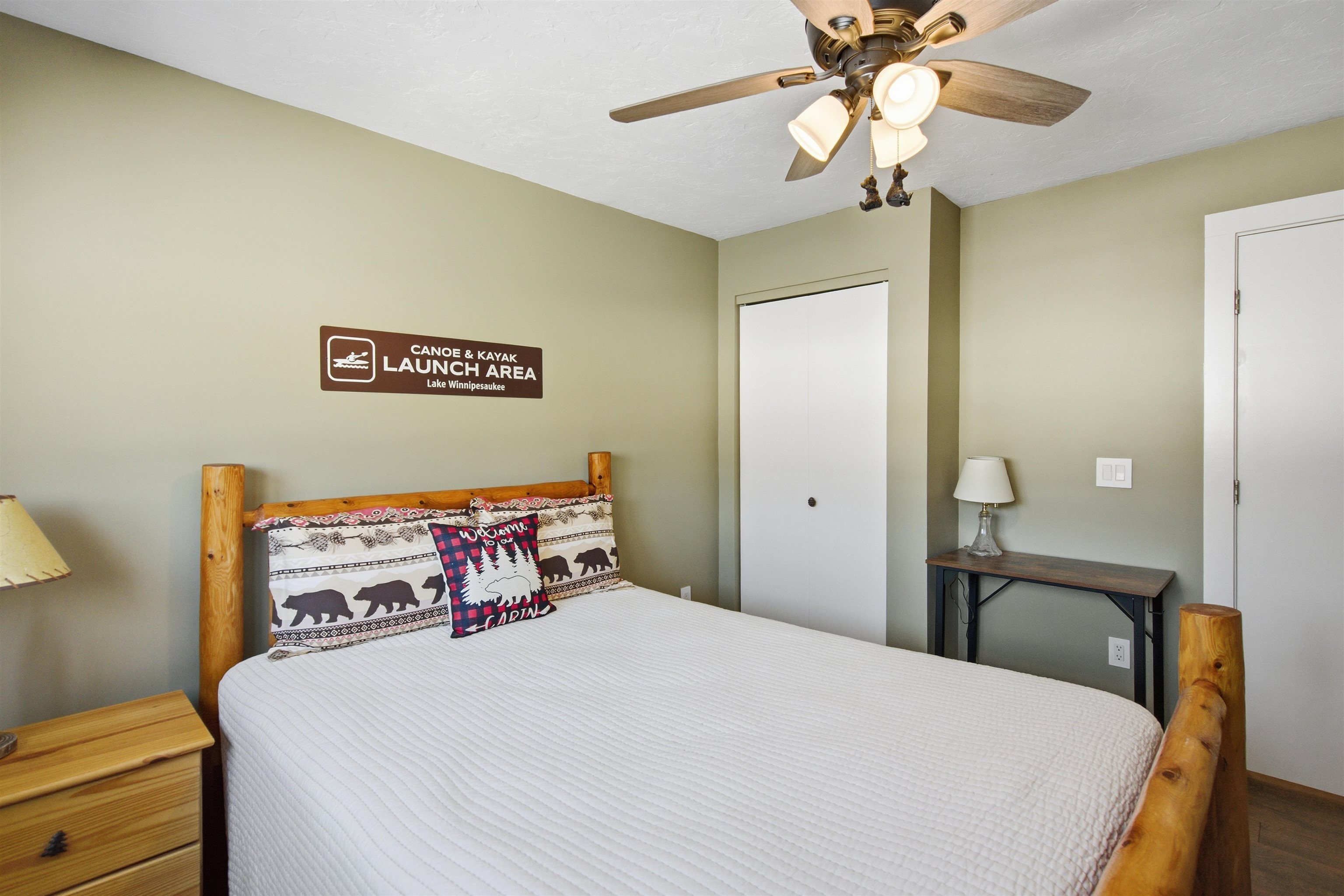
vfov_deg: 73.7
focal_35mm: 16
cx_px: 672
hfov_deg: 96.7
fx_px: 597
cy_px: 448
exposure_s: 1/2500
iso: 1250
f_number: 8
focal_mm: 16
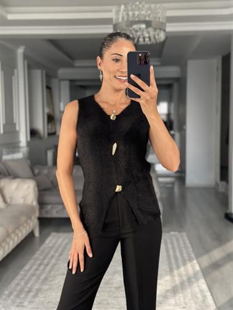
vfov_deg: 39.6
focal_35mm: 48
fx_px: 430
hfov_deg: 30.3
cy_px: 155
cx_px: 116
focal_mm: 6.86
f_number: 1.78
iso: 80
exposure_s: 1/135
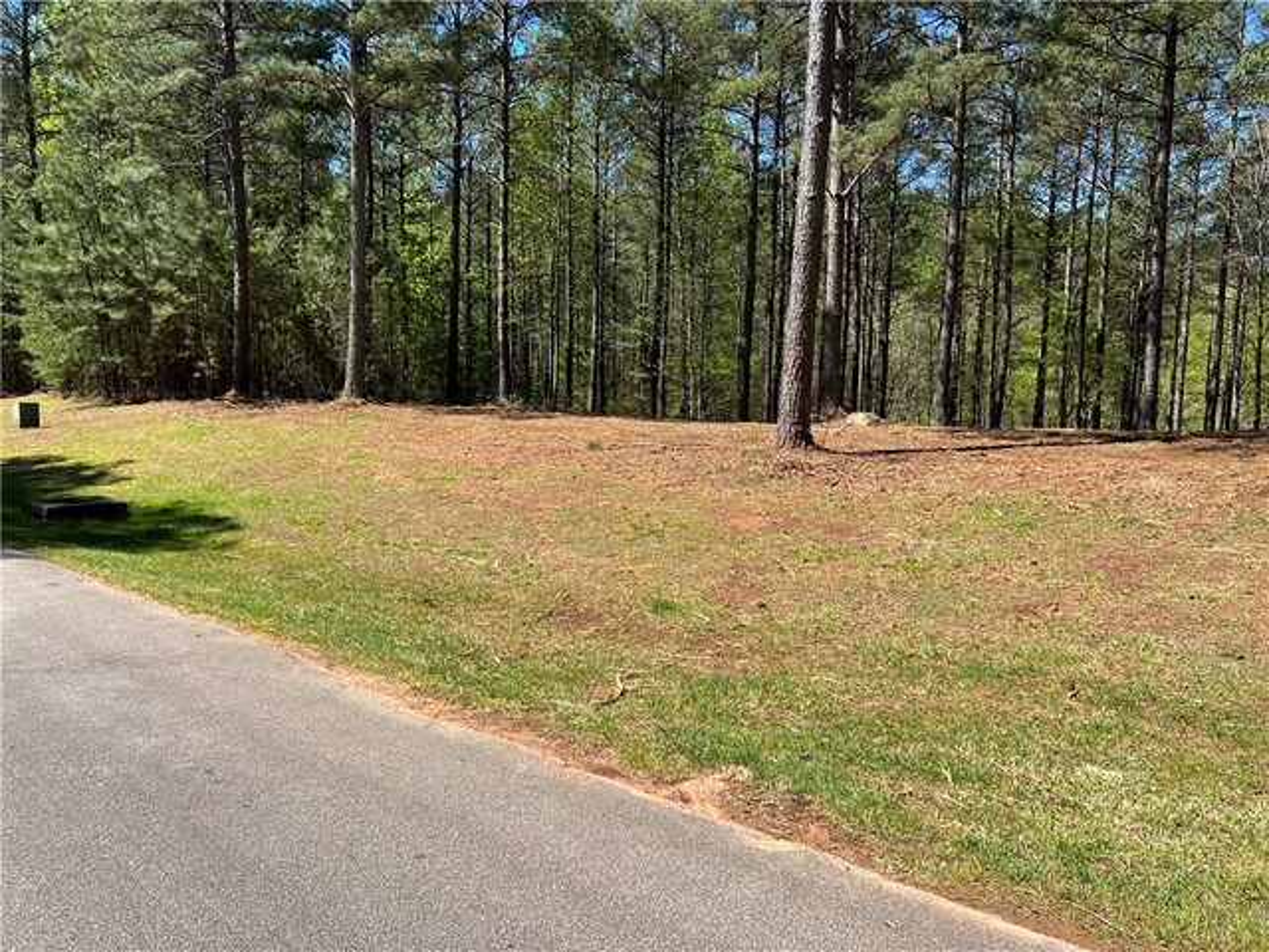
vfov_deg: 53.1
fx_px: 953
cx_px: 634
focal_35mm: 26
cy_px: 476
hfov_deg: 67.3
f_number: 1.5
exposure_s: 1/2165
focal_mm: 5.7
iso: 50
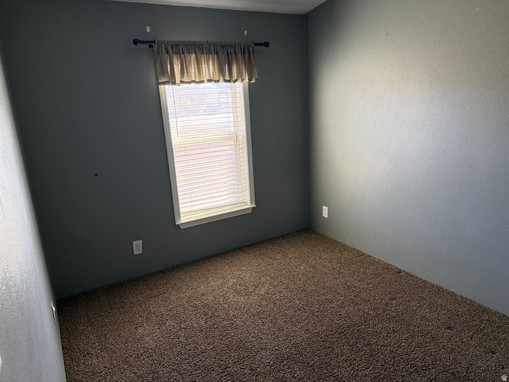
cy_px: 191
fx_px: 353
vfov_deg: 56.8
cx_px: 254
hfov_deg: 71.6
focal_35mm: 24
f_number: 1.78
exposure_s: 1/131
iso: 200
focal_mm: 6.76
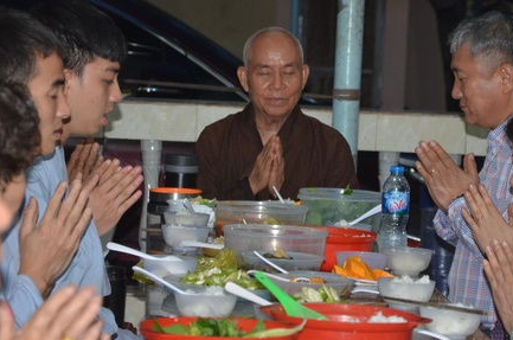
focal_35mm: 180
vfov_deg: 7.6
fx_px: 2560
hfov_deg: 11.4
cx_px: 304
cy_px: 113
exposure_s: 1/60
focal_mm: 80
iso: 1000
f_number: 5.3
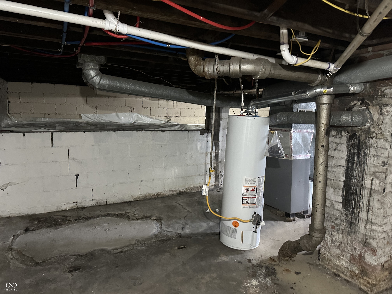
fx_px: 272
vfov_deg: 56.8
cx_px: 196
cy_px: 147
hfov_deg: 71.6
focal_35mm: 24
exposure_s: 1/30
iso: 1000
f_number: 1.78
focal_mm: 6.86
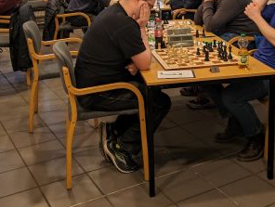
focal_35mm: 54
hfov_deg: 35.0
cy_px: 16
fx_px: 430
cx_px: 190
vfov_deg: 26.1
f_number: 1.89
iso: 228
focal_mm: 5.43
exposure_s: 1/50
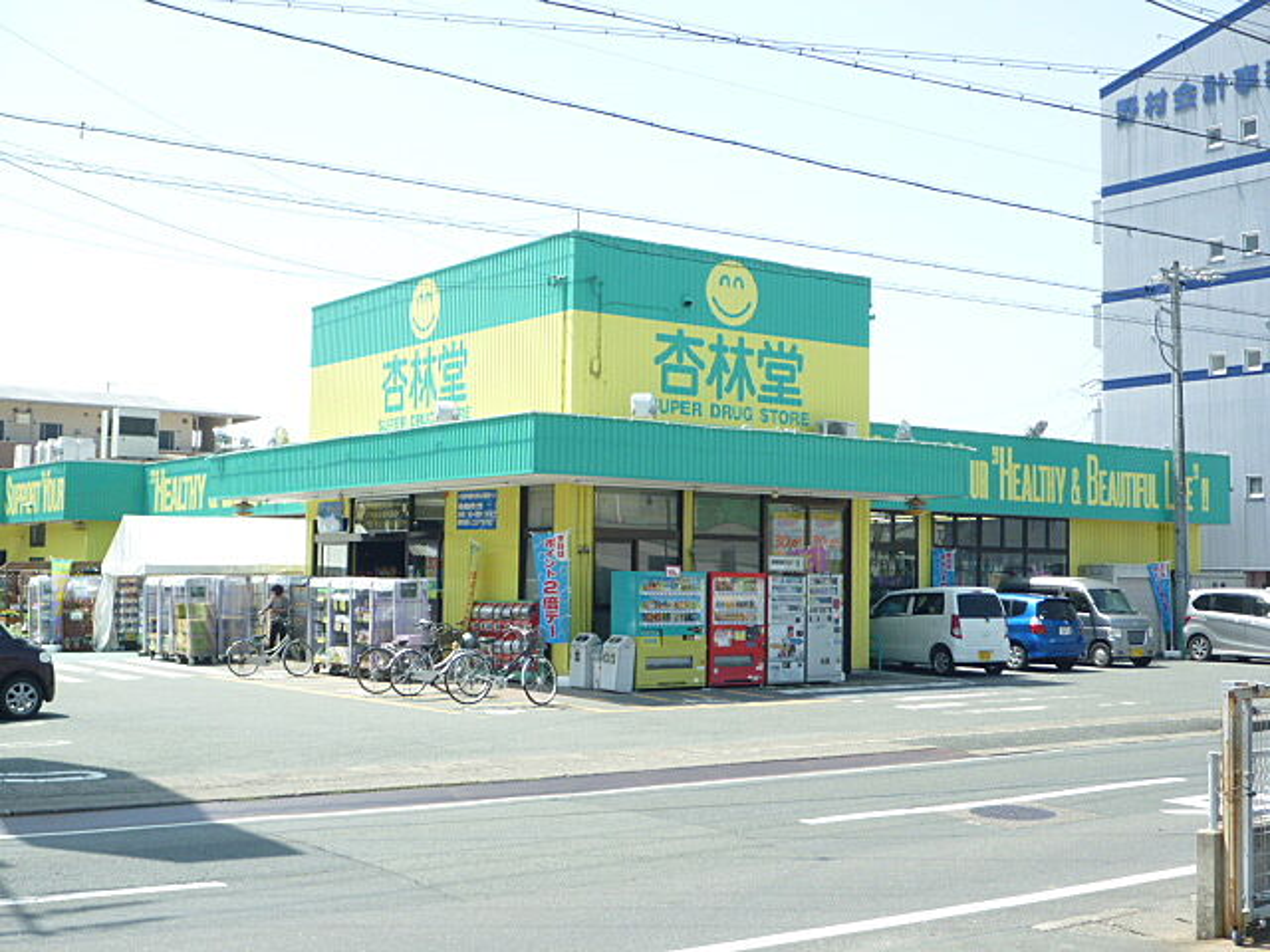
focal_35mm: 44
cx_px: 635
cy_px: 476
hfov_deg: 42.9
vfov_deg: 32.9
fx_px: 1614
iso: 80
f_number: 4.3
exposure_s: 1/200
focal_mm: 7.8
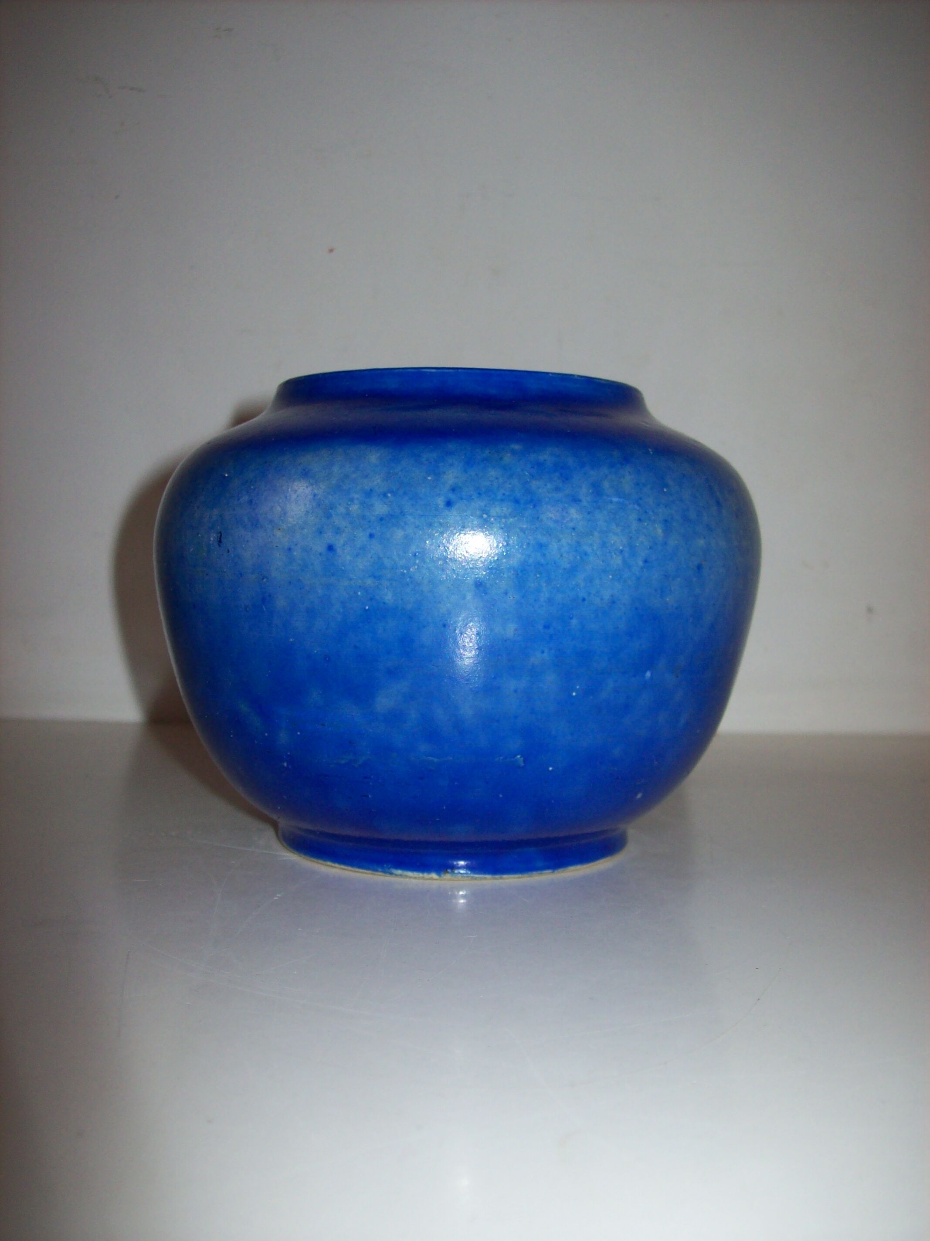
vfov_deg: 51.4
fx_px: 1290
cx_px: 465
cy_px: 620
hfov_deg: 39.6
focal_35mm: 36
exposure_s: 1/64
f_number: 2.7
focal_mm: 6
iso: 80
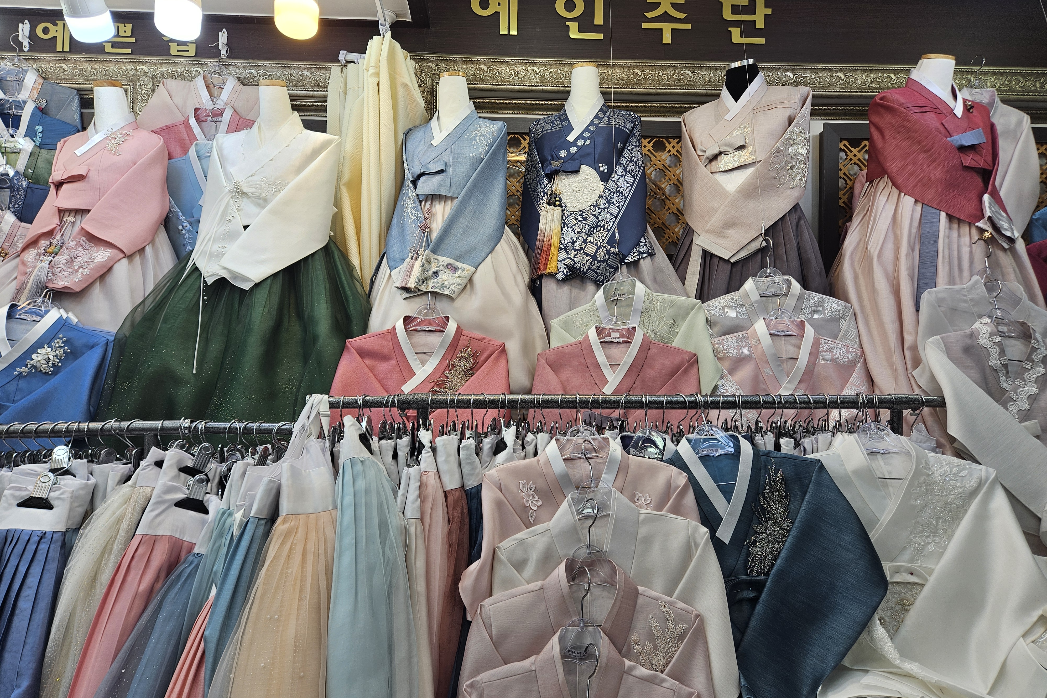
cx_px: 524
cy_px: 347
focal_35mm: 24
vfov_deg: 53.1
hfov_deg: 73.7
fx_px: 698
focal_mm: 5.4
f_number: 1.8
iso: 25
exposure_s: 1/203
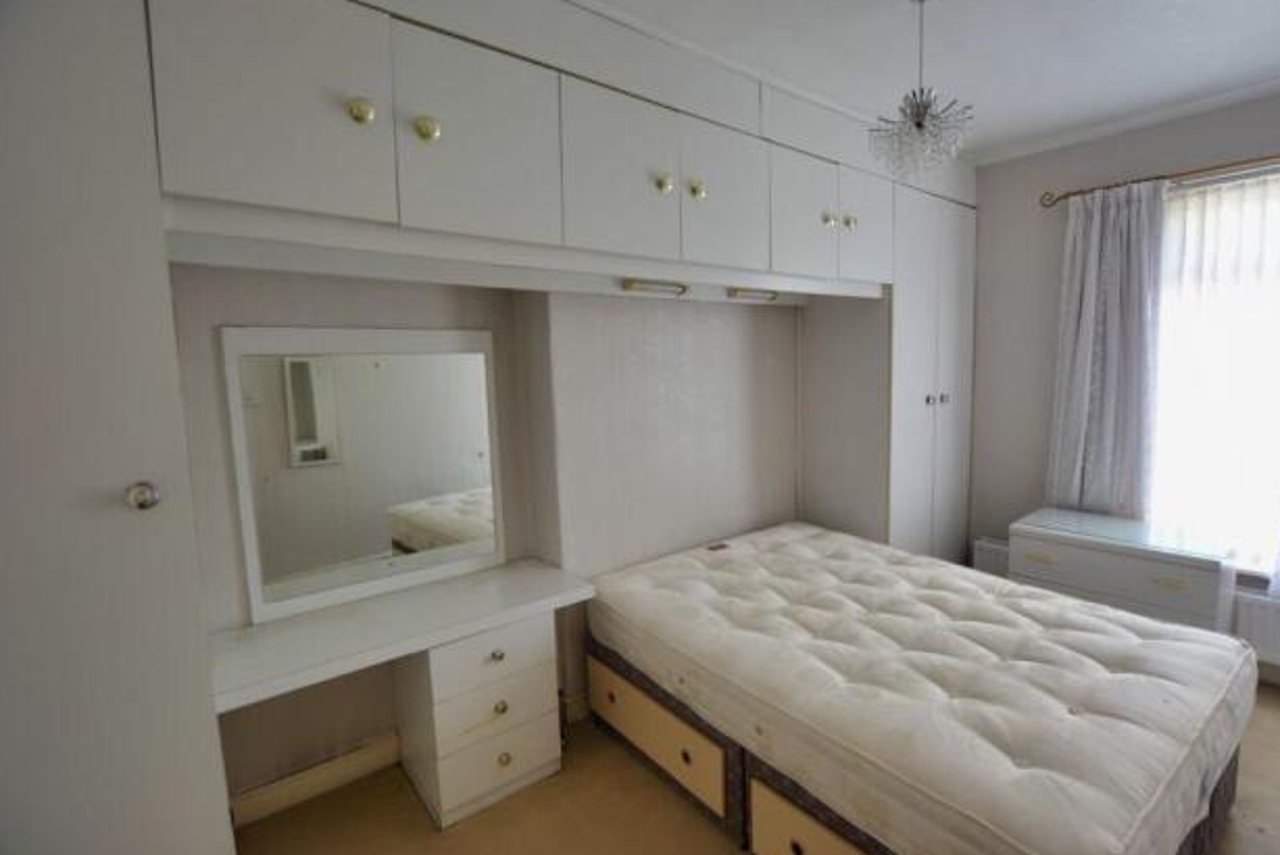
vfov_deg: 73.8
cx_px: 674
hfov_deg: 96.6
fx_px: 569
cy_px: 424
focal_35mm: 16
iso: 400
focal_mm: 10
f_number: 4
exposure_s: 1/60
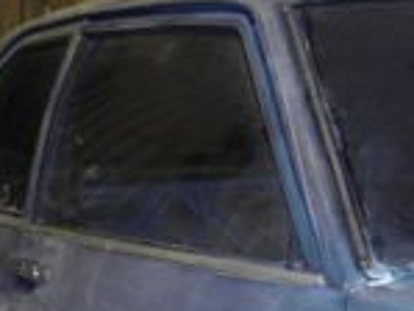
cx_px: 194
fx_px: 1233
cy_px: 480
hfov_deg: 19.1
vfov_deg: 13.5
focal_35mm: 103
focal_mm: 4.3
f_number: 2.8
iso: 100
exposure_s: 1/40
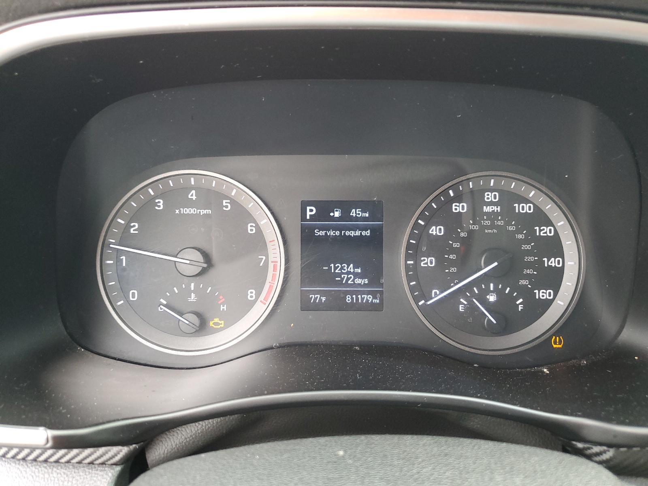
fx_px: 487
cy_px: 243
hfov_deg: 67.3
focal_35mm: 26
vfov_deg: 53.1
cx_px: 324
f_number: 1.5
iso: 119
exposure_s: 1/60.2
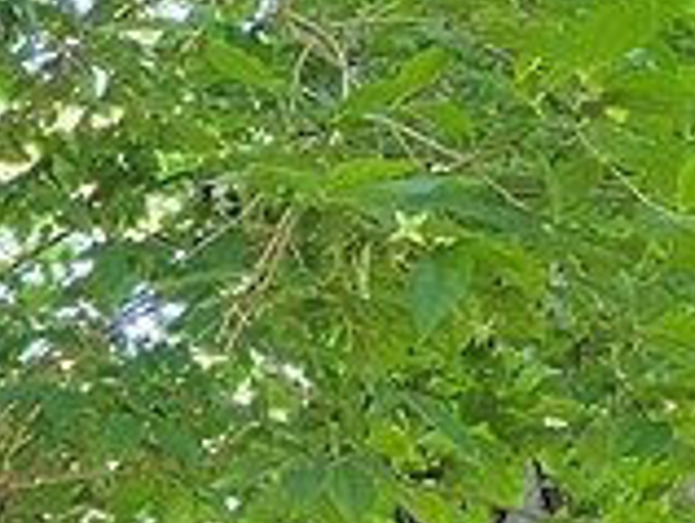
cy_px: 1033
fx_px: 3378
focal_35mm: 168
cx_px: -1518
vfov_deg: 8.4
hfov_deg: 9.0
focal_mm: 4.25
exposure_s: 1/61
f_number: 1.8
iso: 125
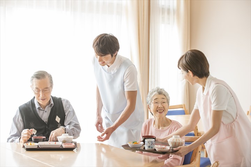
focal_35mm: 95
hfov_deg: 21.5
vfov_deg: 14.4
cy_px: 84
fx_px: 662
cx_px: 126
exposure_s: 1/80
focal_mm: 95
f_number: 5
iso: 1000
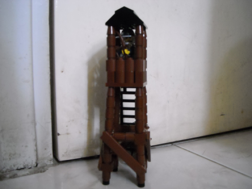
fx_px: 255
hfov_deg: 52.6
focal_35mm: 35
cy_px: 94
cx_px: 126
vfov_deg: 40.7
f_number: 2.8
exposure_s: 1/8
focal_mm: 5.7
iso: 616
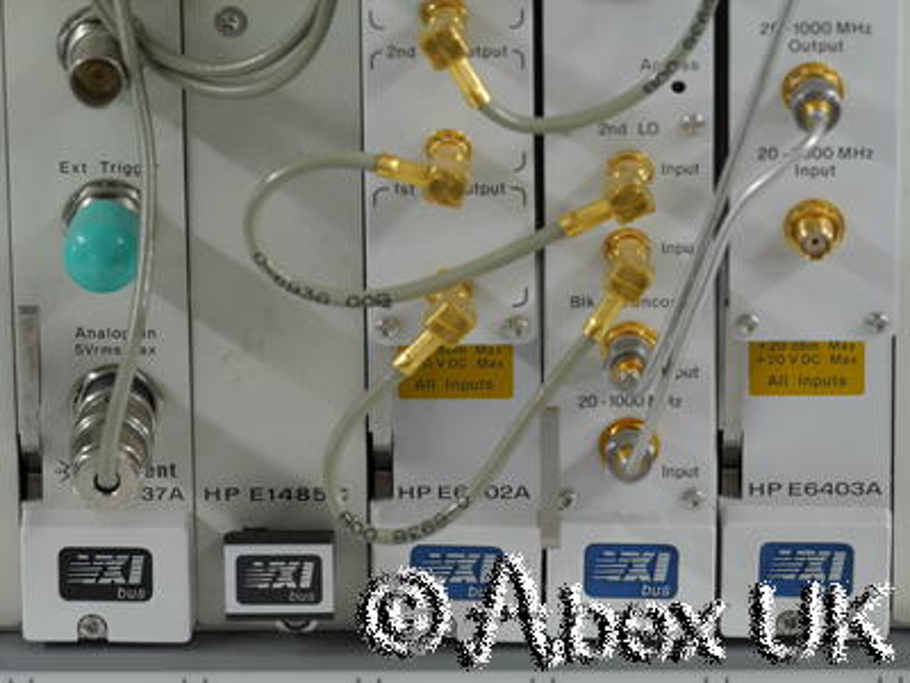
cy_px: 342
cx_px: 455
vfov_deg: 5.3
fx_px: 7361
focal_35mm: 280
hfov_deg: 7.1
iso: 400
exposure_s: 1/3.2
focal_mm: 140
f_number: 13
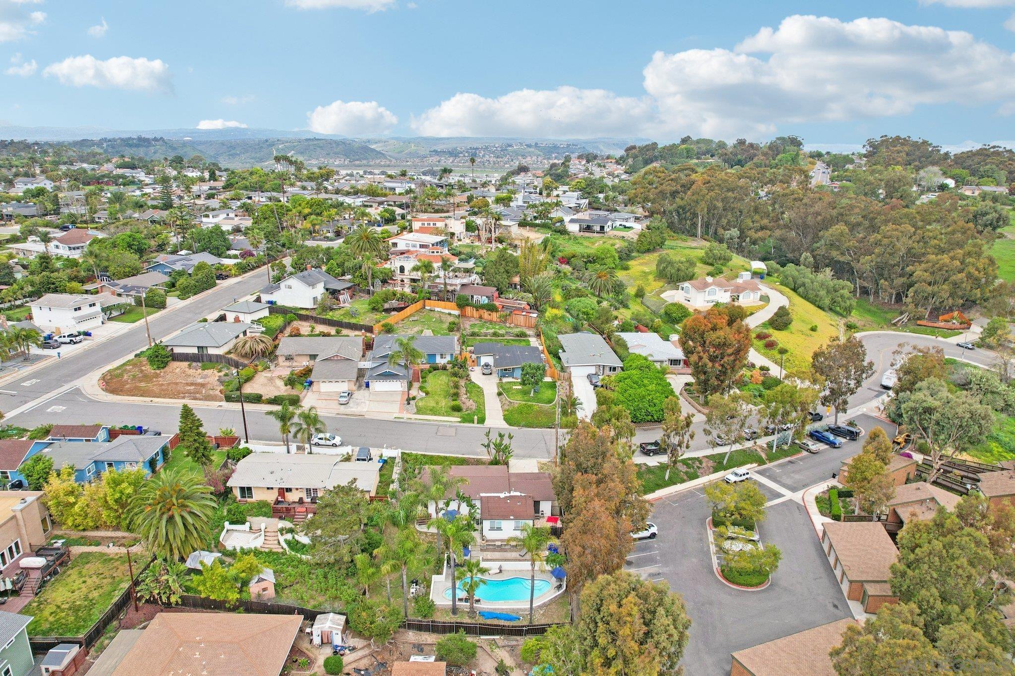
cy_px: 338
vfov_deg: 57.2
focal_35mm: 22
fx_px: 620
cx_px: 508
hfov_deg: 78.6
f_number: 2.8
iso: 140
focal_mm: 8.4
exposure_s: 1/1600
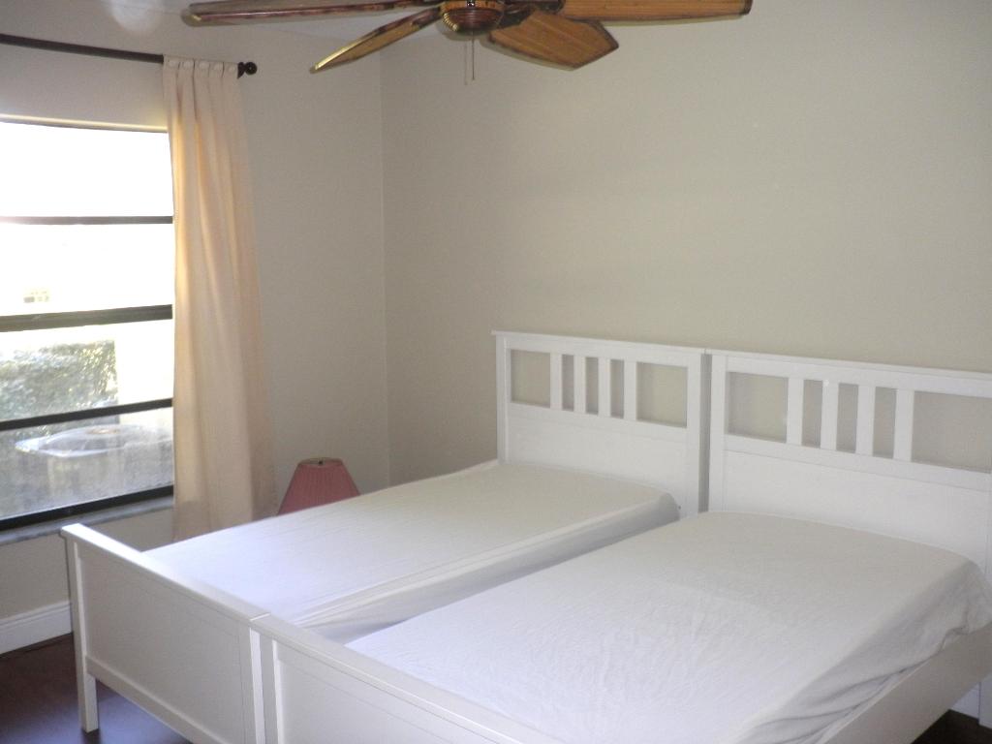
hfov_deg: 51.4
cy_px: 372
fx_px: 1032
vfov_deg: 39.7
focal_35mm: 36
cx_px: 496
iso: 160
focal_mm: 6.3
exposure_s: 1/30
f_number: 3.5
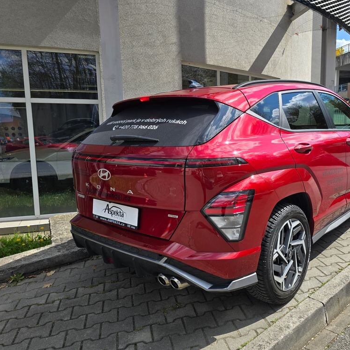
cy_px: 173
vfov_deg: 57.3
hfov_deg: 56.4
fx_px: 320
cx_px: 225
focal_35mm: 28
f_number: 1.7
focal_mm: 6.3
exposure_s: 1/533
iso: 12
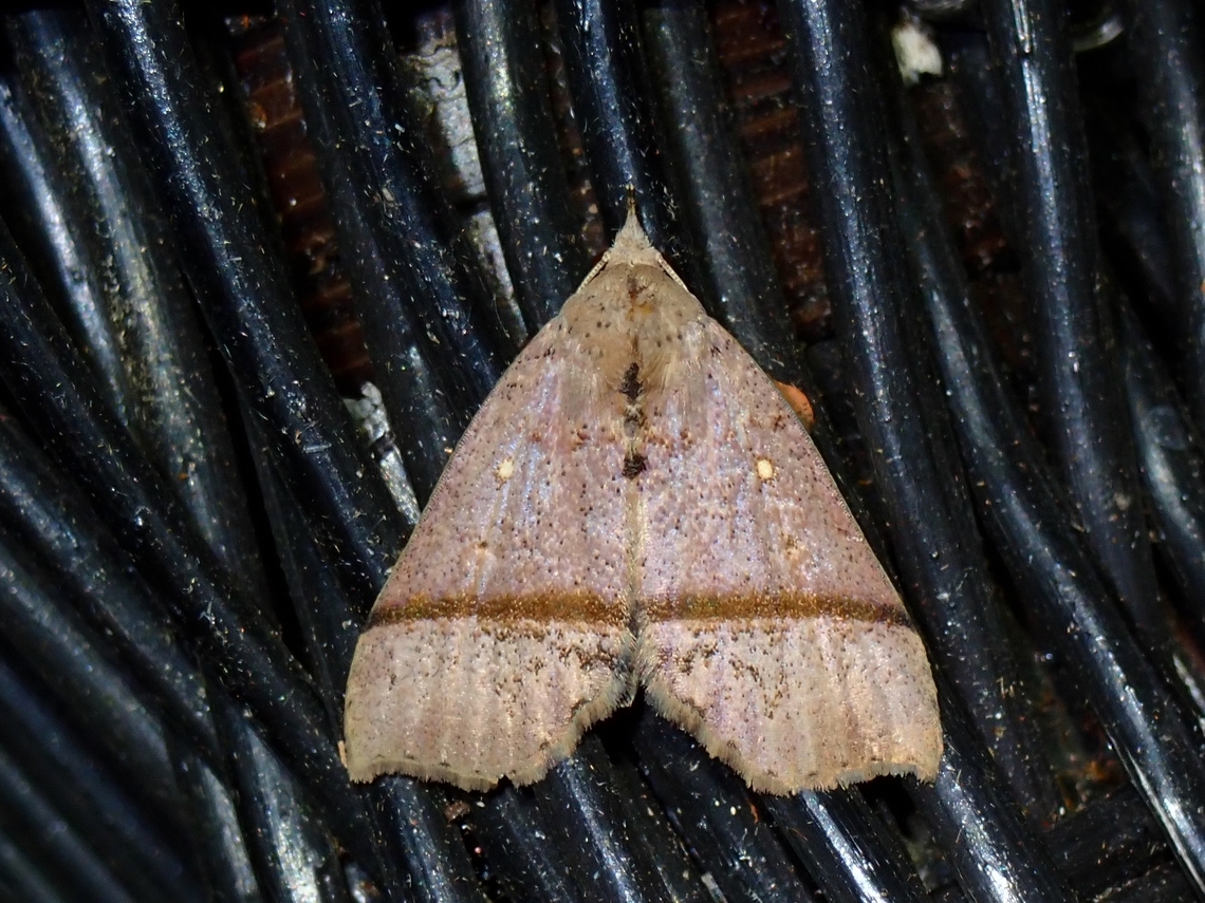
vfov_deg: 14.8
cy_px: 452
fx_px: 3481
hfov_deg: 19.6
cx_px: 602
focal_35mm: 100
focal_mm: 18
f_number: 6.3
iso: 200
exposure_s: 1/200
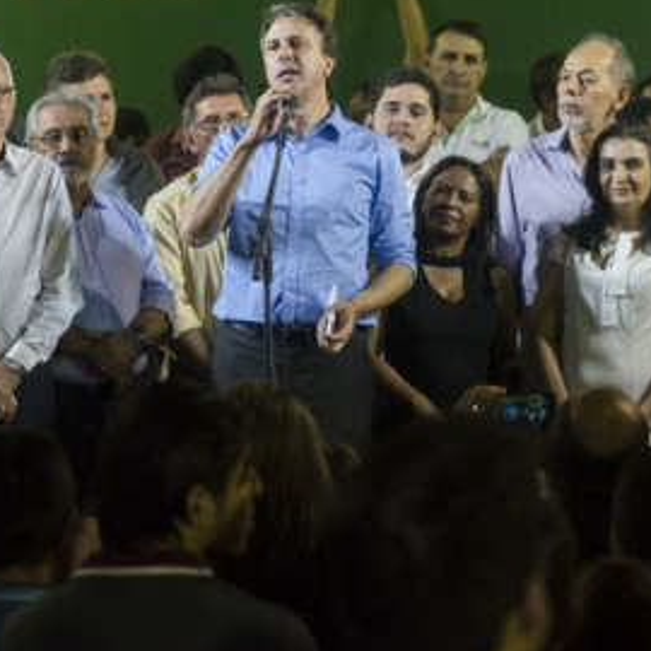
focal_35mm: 174
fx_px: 3702
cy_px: 231
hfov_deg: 10.0
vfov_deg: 10.0
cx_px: 188
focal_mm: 92
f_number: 4
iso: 1600
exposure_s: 1/500
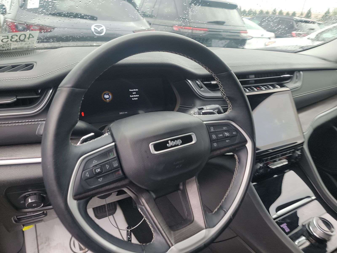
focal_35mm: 24
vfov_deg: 56.8
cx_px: 168
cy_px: 126
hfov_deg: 71.6
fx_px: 234
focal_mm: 6.7
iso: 83
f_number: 1.8
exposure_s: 1/59
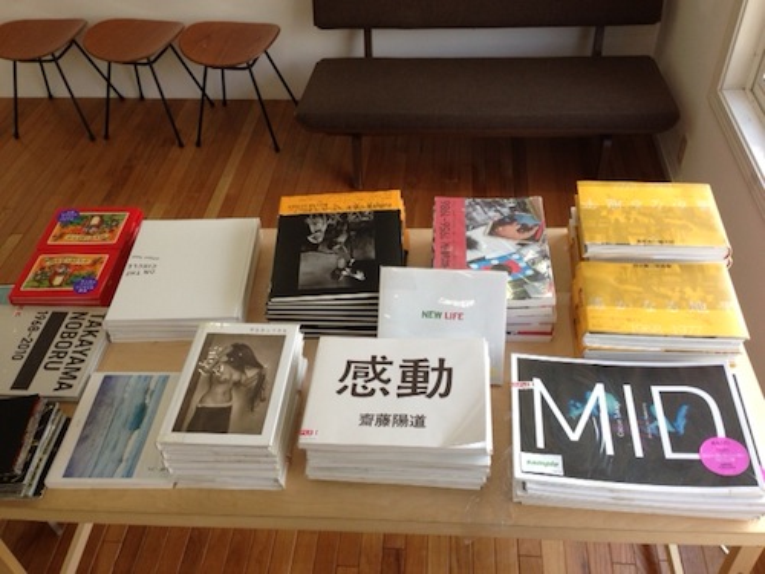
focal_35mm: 33
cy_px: 287
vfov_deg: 42.9
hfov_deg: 55.4
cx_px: 382
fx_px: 729
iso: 64
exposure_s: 1/120
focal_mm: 4.13
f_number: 2.4
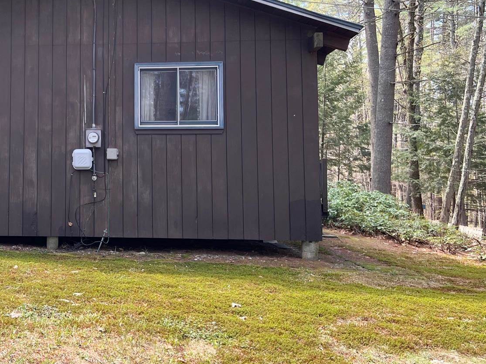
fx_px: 660
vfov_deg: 30.6
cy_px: 118
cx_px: 84
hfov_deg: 38.6
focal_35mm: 47
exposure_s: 1/337
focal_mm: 5.7
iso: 50
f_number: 1.5
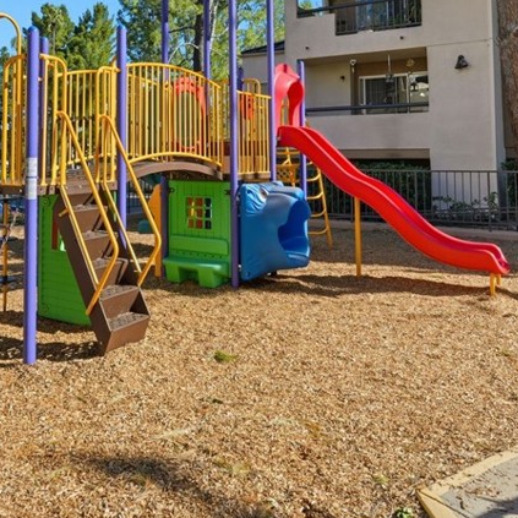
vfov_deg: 45.4
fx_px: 593
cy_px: 121
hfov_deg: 46.7
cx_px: 189
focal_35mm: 35
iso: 800
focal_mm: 17
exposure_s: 1/8000
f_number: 10
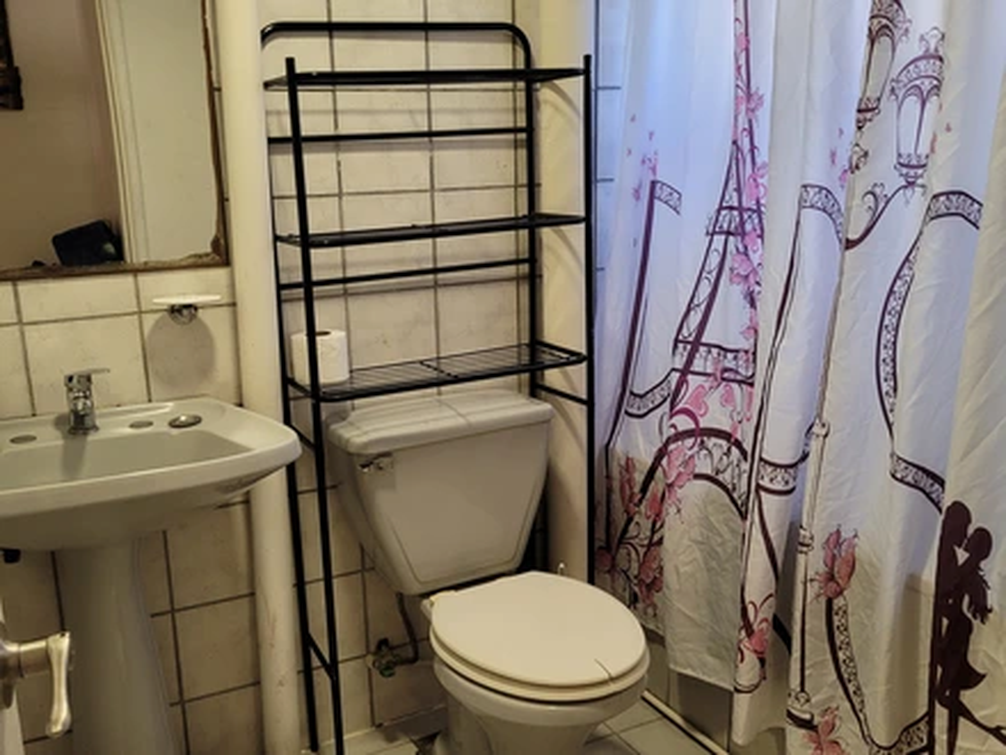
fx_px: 756
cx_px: 503
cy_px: 378
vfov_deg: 53.1
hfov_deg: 67.3
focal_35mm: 26
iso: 200
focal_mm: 5.4
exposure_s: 1/100
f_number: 1.8
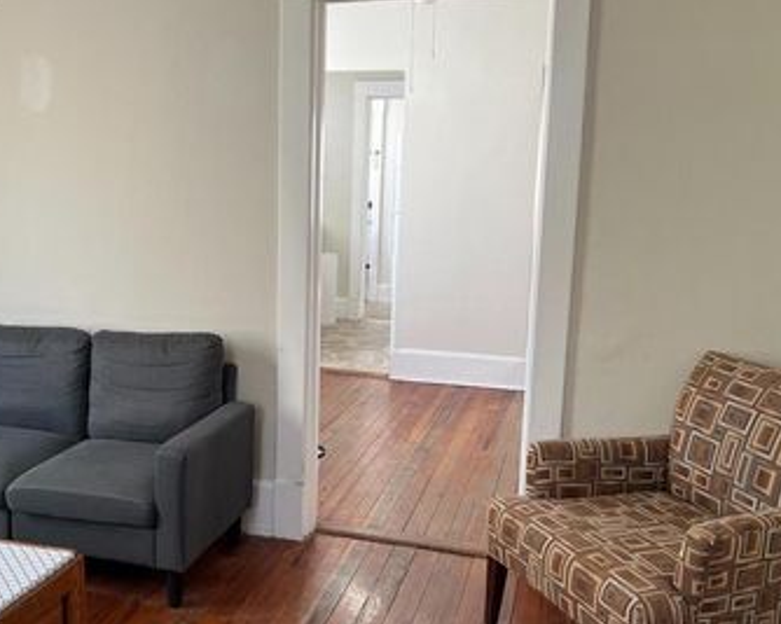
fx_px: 878
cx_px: 325
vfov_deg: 39.1
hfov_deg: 47.8
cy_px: 319
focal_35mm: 38
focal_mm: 5.7
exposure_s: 1/120
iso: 125
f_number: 1.5
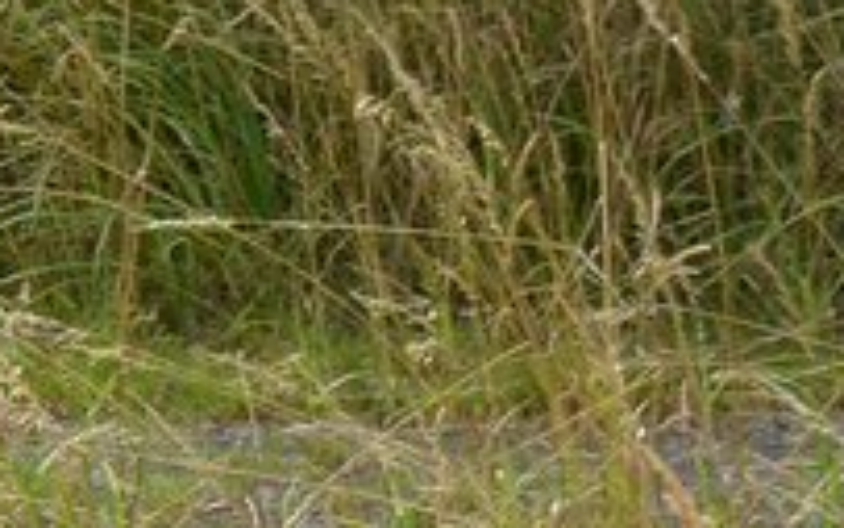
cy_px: 1127
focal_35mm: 498
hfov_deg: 4.1
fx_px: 11458
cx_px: -1613
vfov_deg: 2.6
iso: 250
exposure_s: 1/640
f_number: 7.1
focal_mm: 55
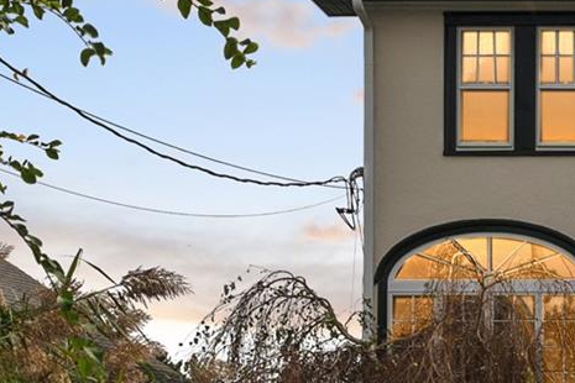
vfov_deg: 10.2
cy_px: 455
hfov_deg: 14.7
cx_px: 809
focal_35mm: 132
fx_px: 2108
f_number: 9
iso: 500
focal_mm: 20
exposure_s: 1/200
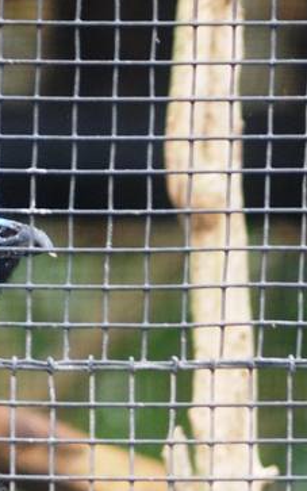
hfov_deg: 1.6
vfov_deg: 2.6
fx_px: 10826
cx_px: -181
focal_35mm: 809
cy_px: 950
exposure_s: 1/60
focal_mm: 120
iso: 400
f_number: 4.2
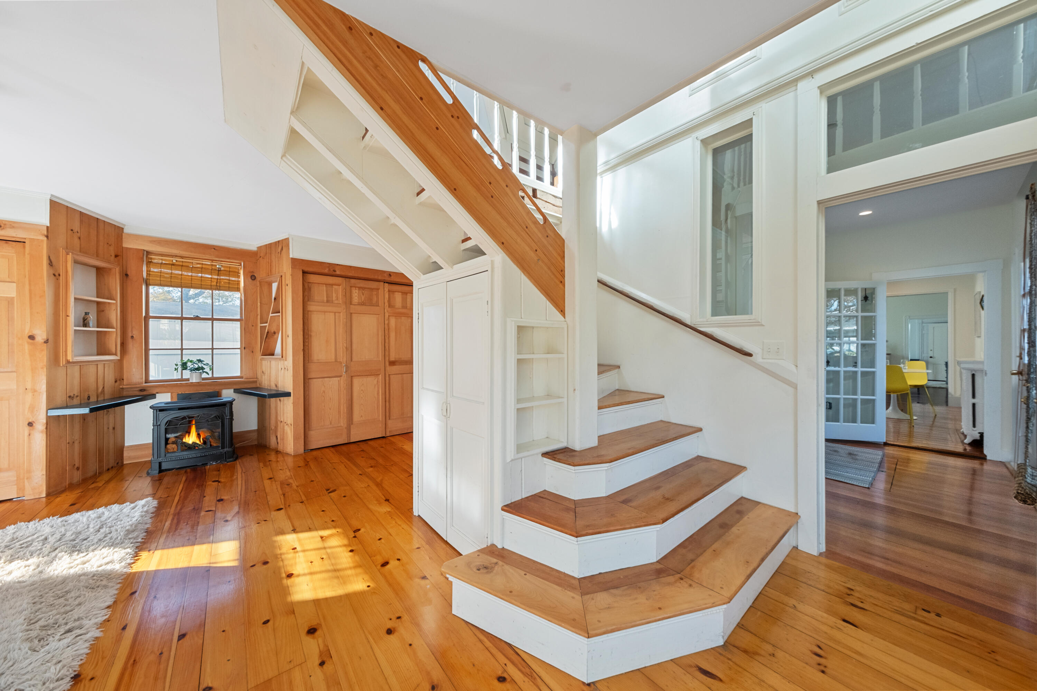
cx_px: 518
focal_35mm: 12
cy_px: 346
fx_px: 346
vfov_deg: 90.0
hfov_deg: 112.6
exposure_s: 1/15
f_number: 8
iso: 500
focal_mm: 8
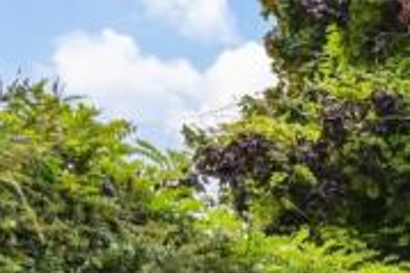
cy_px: 391
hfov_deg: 22.8
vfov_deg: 20.8
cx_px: 710
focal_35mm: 57
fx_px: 647
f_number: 16
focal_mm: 15.5
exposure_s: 1/160
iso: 400
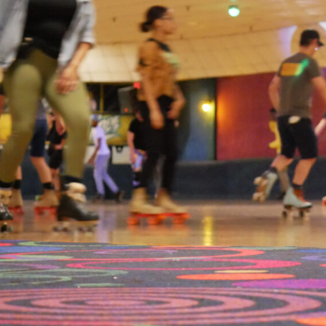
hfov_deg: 10.7
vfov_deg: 10.7
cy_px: 144
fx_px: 1737
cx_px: 299
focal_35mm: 163
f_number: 4
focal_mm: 45
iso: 6400
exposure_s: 1/60
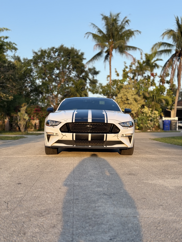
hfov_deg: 30.3
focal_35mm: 48
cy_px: 121
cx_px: 91
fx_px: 336
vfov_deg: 39.7
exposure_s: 1/1000
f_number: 1.78
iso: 64
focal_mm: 6.76
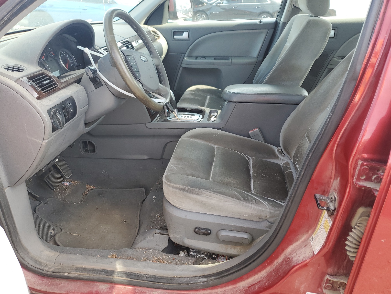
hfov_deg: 67.3
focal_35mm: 26
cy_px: 147
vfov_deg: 53.1
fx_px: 294
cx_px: 196
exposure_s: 1/175
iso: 50
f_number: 1.5
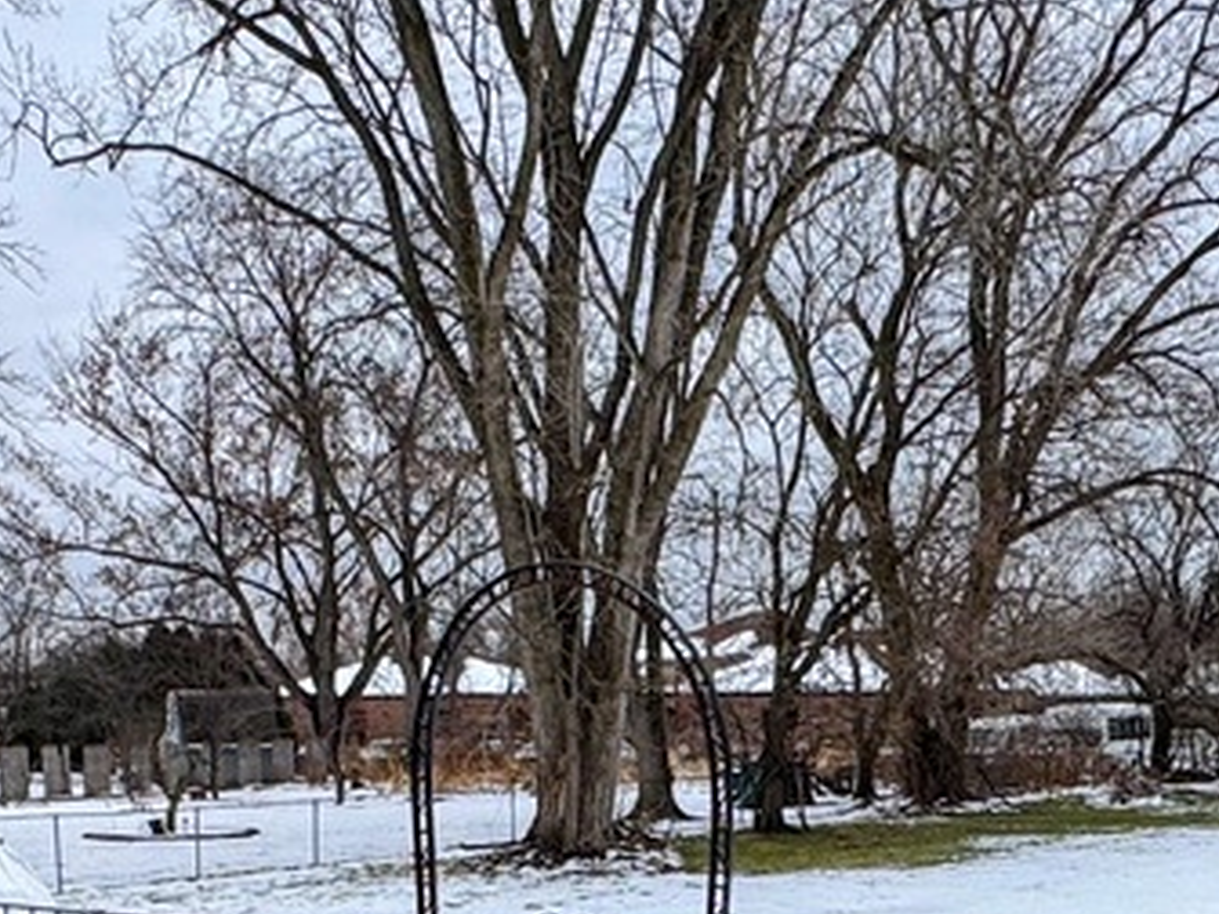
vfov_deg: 21.6
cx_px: 678
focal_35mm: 60
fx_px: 2113
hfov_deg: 32.2
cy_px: 1248
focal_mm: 2.22
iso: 40
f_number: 2.2
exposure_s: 1/631
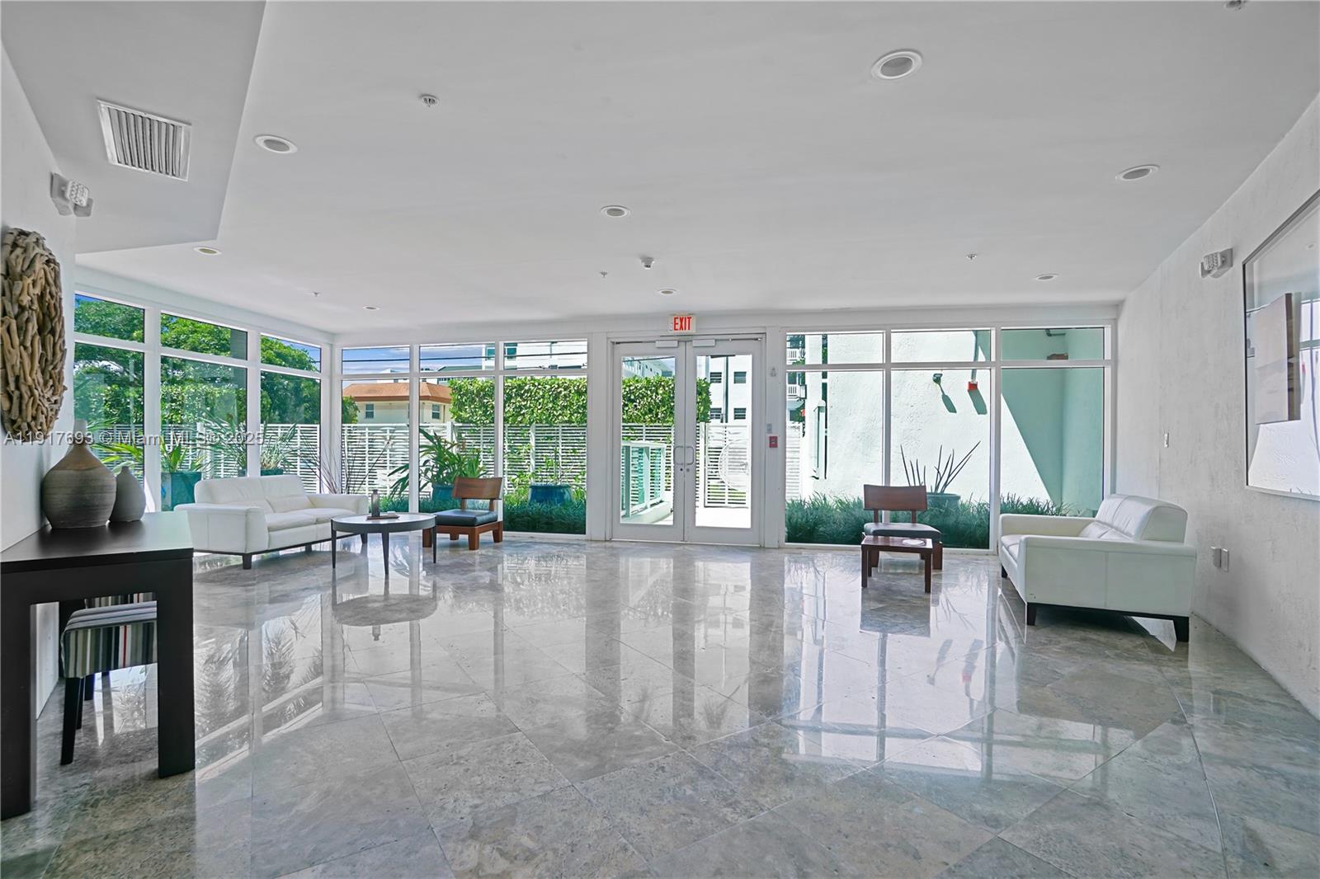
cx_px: 660
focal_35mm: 15
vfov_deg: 77.3
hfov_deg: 100.4
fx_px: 550
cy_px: 440
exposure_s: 1/50
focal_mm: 10
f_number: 6.3
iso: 125
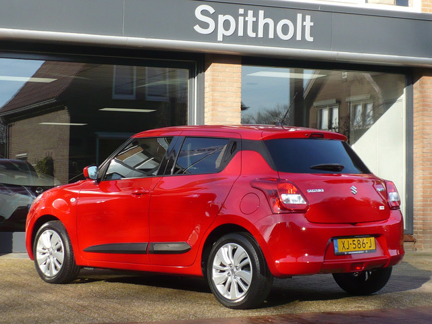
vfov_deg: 16.6
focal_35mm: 89
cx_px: 216
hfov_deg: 22.0
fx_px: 1111
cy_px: 162
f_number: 3.1
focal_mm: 9.9
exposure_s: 1/400
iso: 100
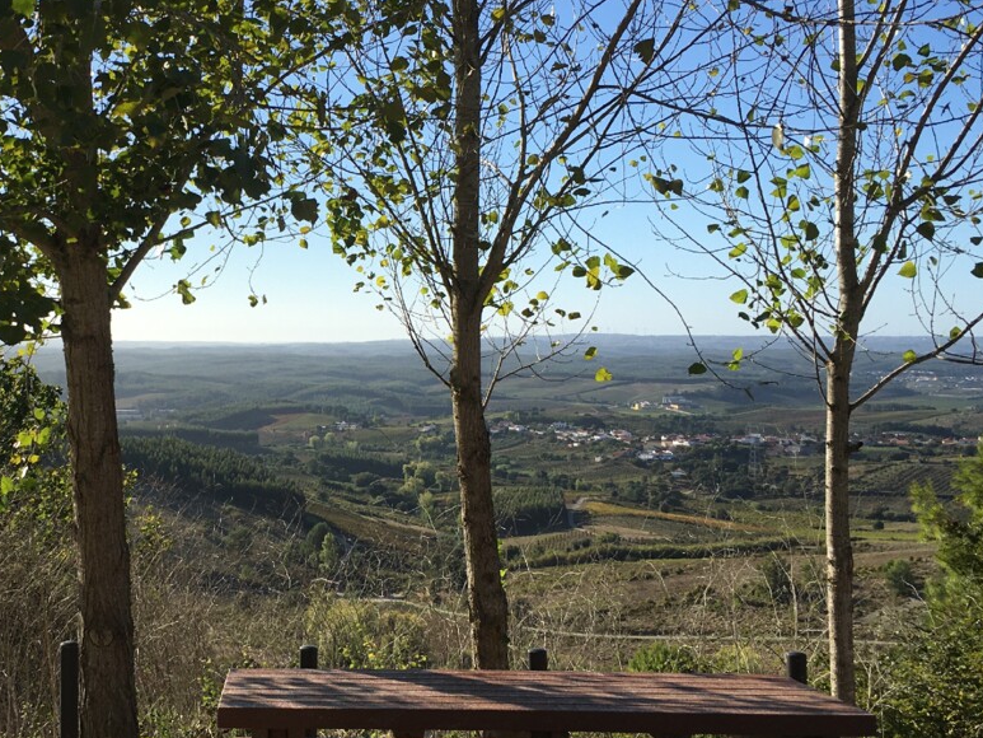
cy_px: 319
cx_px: 226
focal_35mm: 48
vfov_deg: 30.2
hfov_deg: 38.5
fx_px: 1363
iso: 25
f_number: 2.2
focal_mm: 4.15
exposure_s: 1/1479
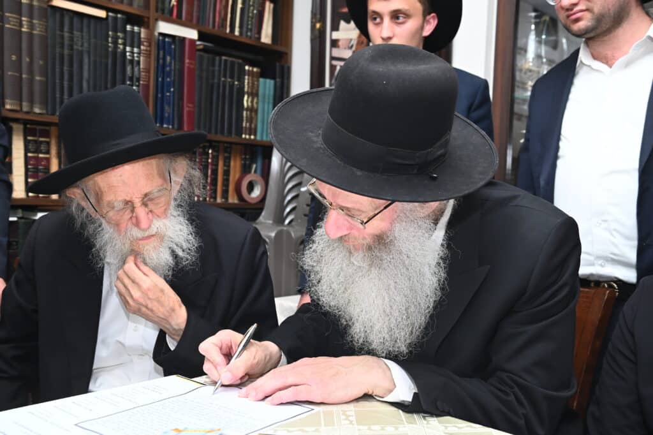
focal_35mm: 40
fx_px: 725
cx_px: 326
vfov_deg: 33.4
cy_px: 218
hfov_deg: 48.5
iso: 1250
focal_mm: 40
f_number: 5.6
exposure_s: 1/100
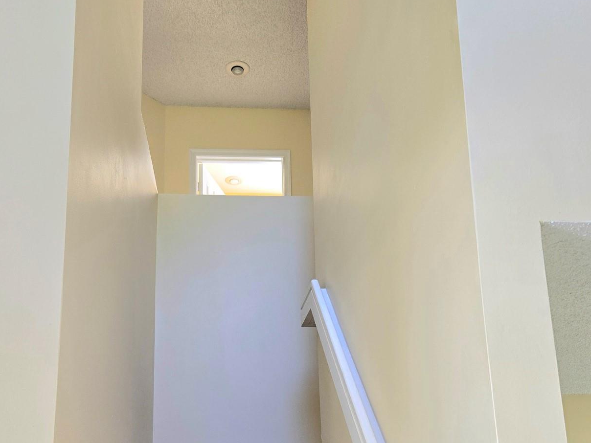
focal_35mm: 39
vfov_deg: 35.5
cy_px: 360
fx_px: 666
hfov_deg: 47.8
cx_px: 265
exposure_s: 1/60.2
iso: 50
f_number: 1.8
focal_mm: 5.4
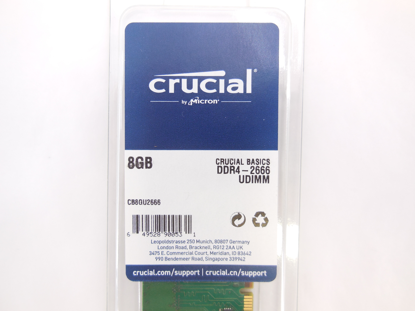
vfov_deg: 54.9
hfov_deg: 69.4
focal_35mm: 25
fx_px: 300
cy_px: 156
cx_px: 208
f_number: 3.1
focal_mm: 4.5
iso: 140
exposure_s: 1/30
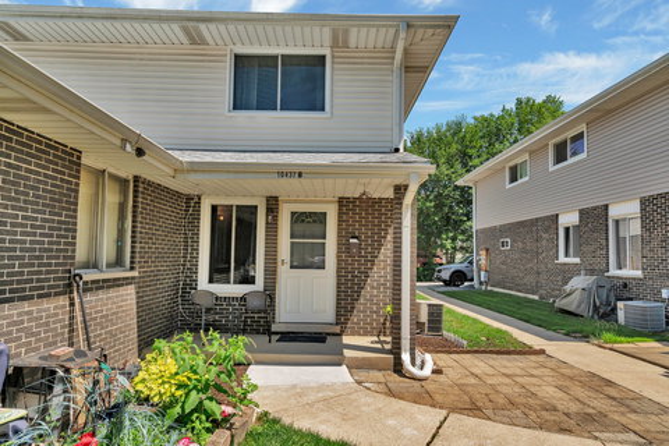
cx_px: 334
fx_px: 390
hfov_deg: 81.2
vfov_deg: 59.5
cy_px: 223
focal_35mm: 21
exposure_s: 1/2000
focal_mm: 21
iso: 500
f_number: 9
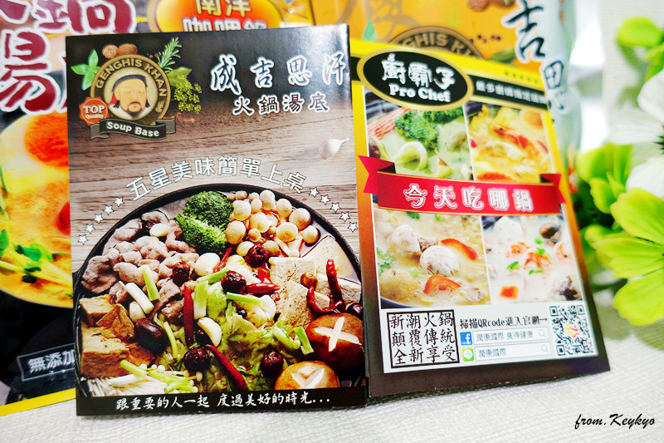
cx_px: 332
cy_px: 222
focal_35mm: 24
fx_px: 443
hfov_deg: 73.8
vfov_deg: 53.1
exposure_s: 1/30
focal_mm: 8.8
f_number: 1.8
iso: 160
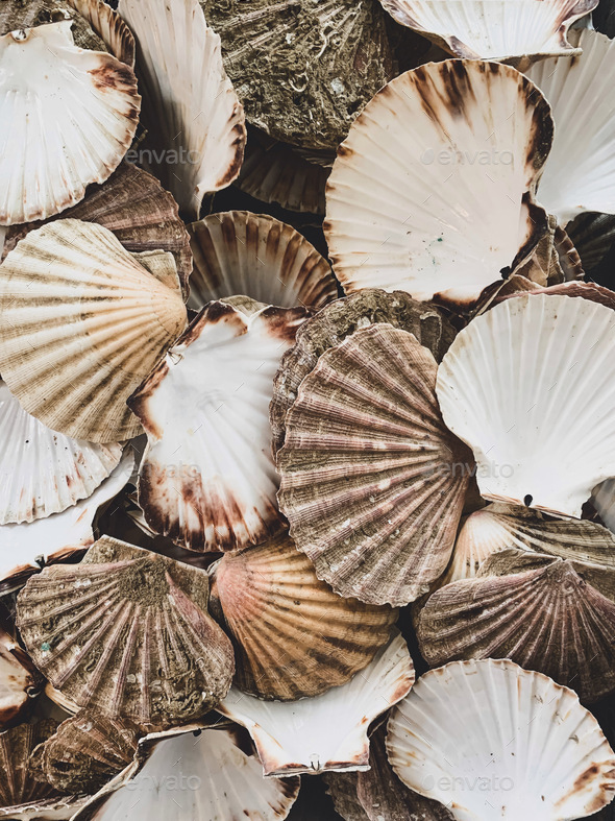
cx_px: 308
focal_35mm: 26
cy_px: 410
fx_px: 616
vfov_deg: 67.3
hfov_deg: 53.1
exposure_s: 1/50
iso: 125
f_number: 1.8
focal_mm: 4.25
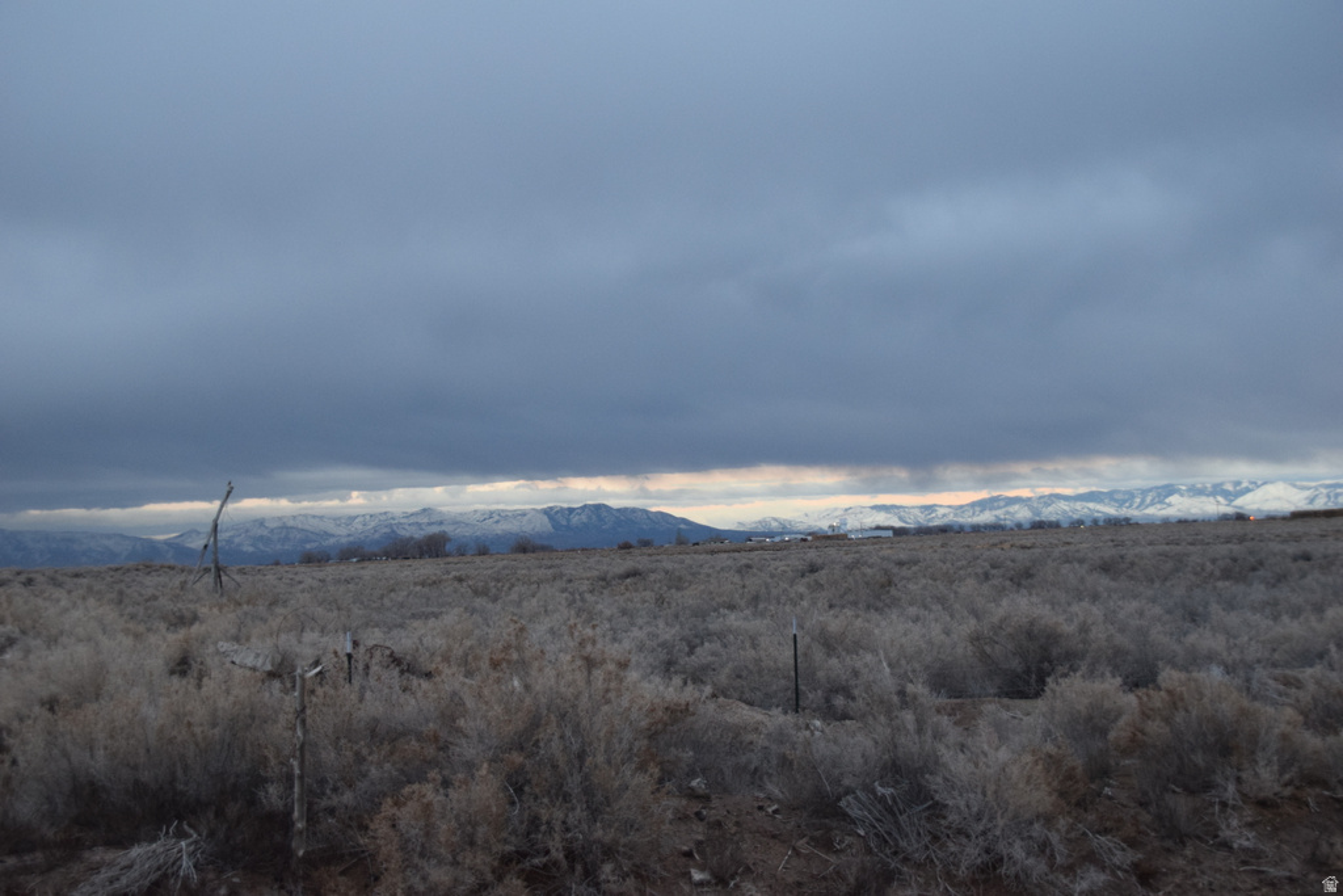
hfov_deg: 38.9
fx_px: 1903
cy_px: 448
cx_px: 672
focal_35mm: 51
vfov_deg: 26.5
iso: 1400
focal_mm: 34
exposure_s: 1/60
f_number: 4.5
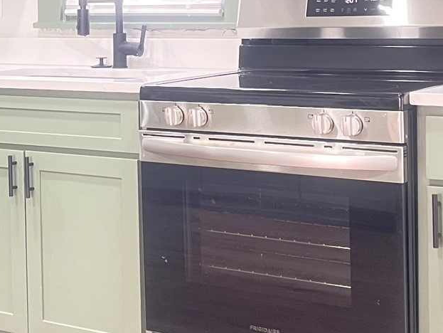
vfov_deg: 18.9
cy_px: 43
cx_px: 119
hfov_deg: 25.1
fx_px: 986
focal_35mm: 77
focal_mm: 5.1
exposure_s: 1/60
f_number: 1.6
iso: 500
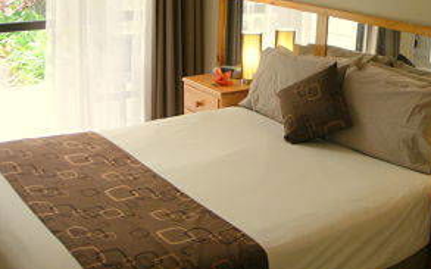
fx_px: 646
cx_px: 246
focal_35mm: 55
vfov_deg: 23.4
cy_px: 88
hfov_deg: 36.8
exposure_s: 1/15
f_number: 3.5
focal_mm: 6.7
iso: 100
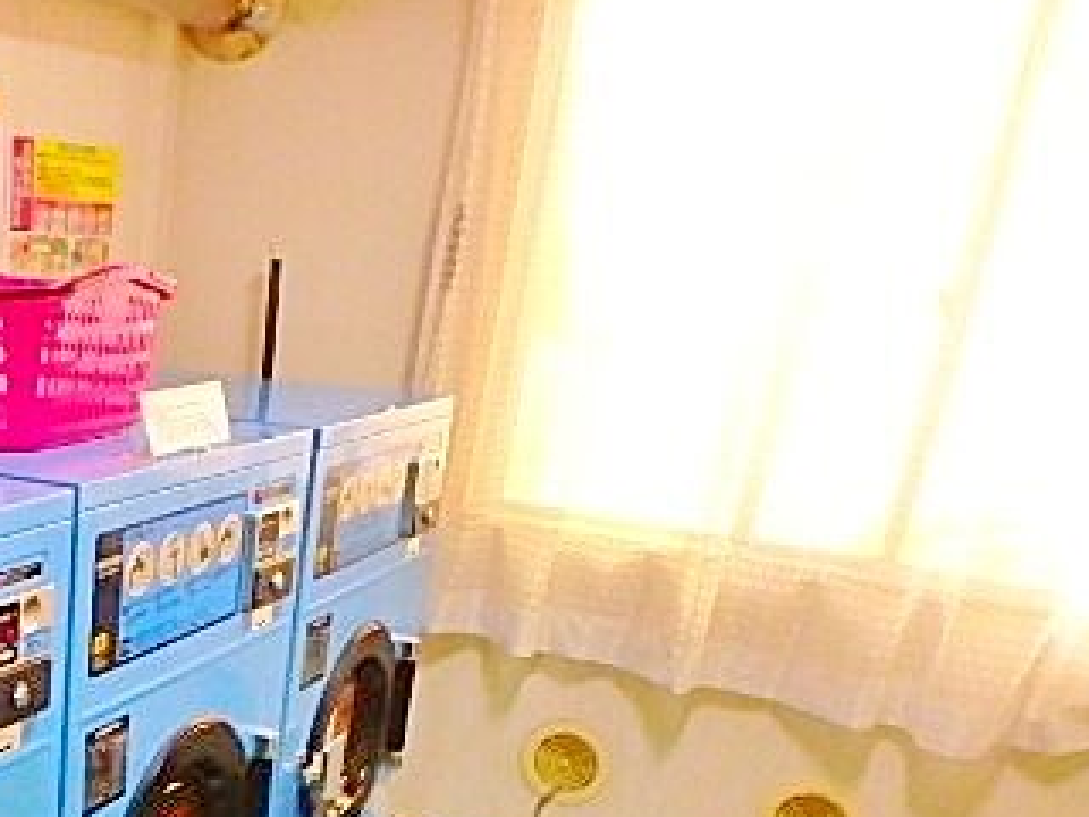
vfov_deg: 31.8
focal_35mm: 42
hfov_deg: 39.7
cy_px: 807
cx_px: 14
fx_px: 1321
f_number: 3.5
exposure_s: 1/13
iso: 800
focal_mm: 3.7
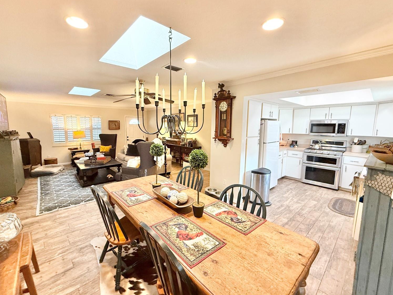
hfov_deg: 98.1
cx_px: 185
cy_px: 146
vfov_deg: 81.8
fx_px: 170
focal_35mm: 15
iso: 320
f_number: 2.2
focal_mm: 2.22
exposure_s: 1/60
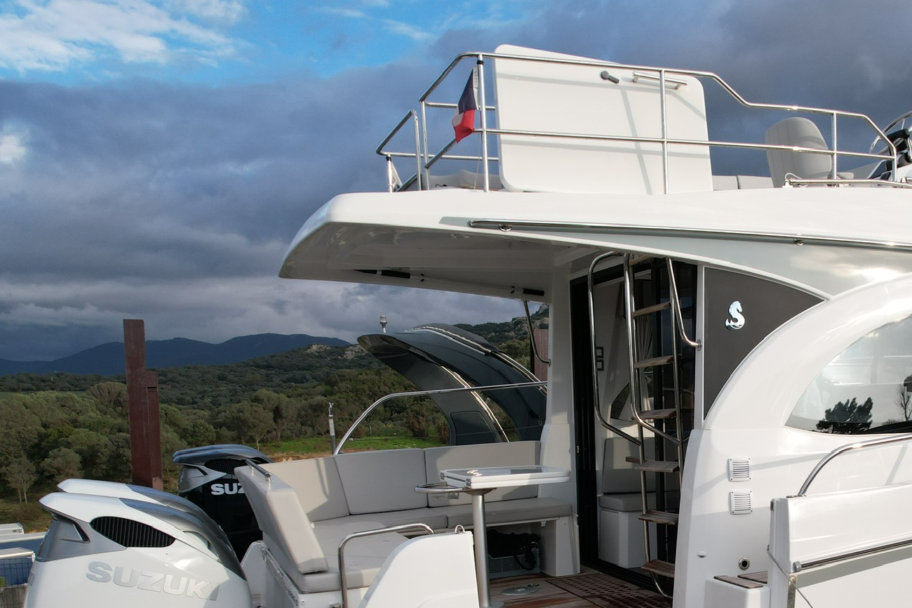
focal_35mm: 39
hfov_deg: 47.6
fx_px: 988
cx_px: 688
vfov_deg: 33.0
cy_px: 502
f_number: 2.8
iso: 100
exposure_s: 1/40
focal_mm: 8.38
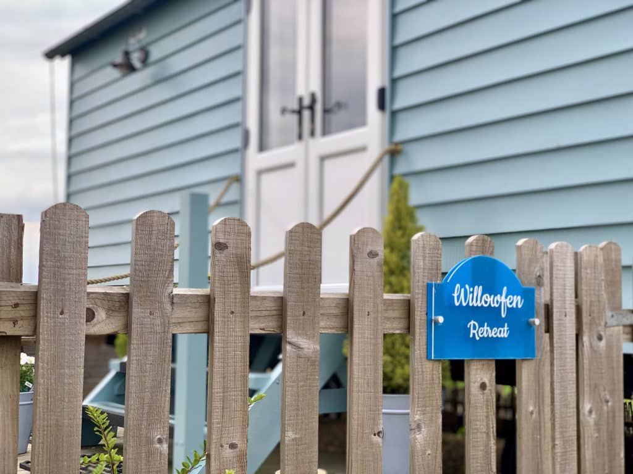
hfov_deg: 36.8
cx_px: 316
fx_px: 951
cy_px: 237
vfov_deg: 28.0
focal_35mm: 52
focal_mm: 6
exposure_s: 1/124
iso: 16
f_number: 2.4
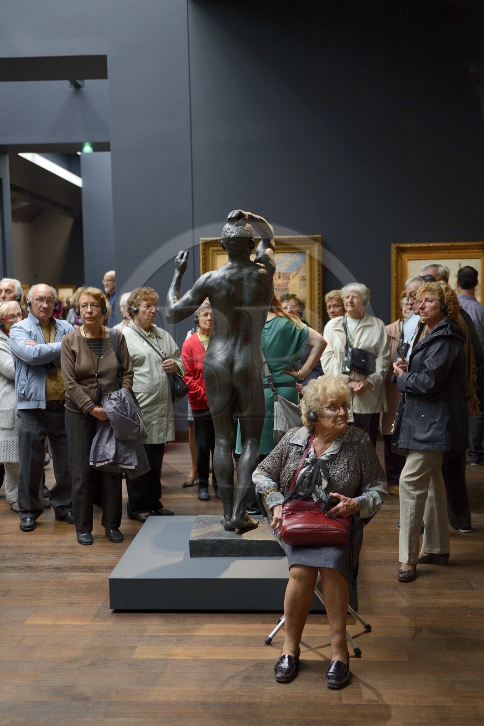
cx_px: 242
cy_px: 363
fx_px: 807
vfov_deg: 48.5
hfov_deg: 33.4
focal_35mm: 40
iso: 1600
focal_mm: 40
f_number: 2.8
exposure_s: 1/60
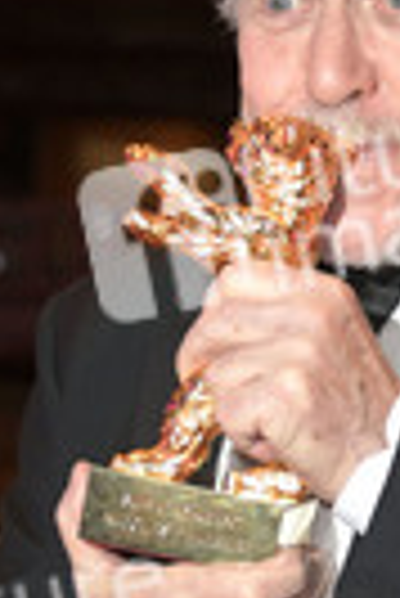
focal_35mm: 204
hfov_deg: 6.7
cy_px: 441
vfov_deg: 10.1
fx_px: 3391
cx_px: 440
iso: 1000
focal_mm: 68
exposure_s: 1/250
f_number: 4.8
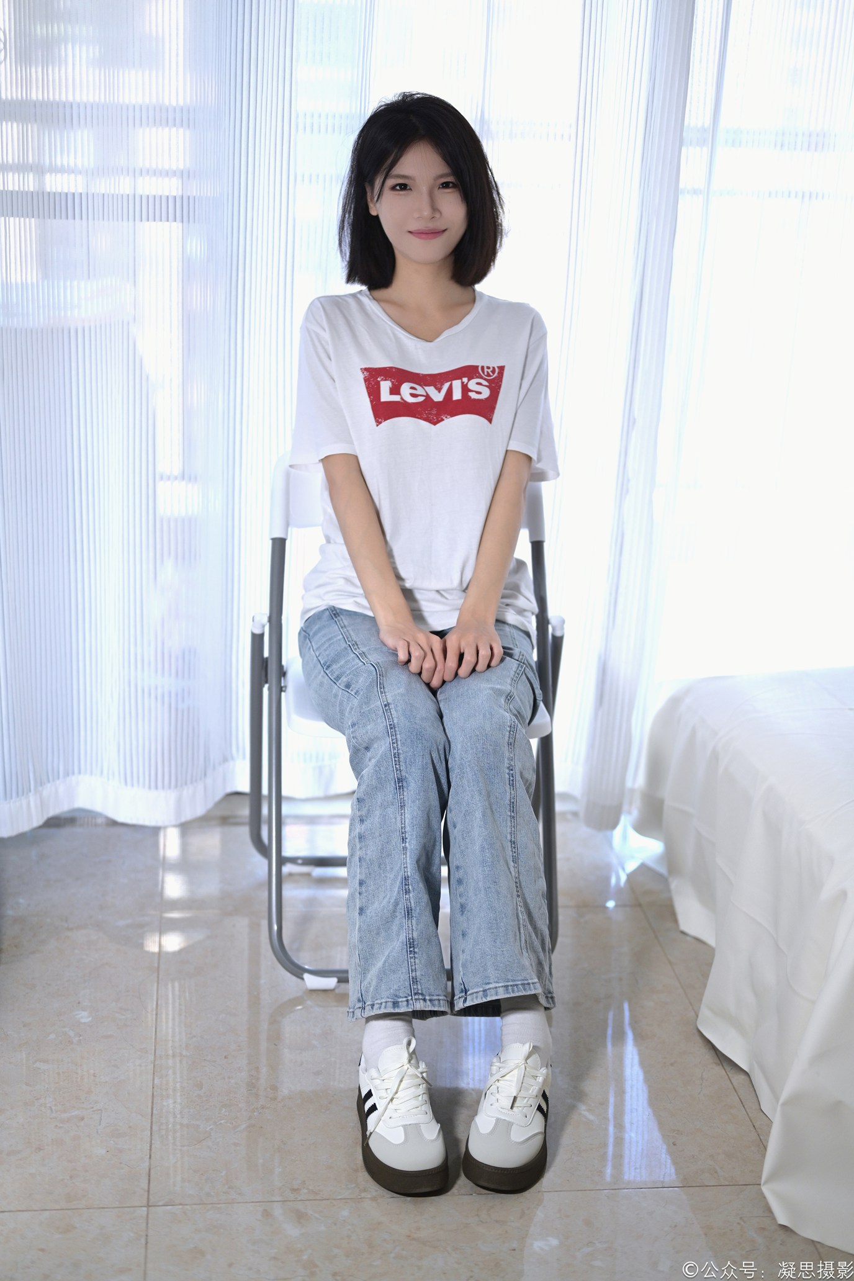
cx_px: 427
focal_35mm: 50
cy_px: 640
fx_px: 1779
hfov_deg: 27.0
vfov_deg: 39.6
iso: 360
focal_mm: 50
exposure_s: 1/100
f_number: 1.8
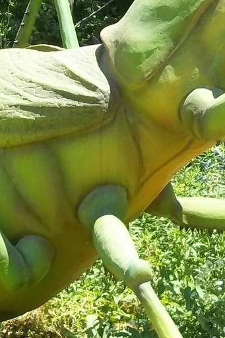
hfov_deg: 13.1
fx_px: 976
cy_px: 100
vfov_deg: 19.6
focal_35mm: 104
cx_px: 179
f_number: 2.9
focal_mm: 5.7
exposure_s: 1/500
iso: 80
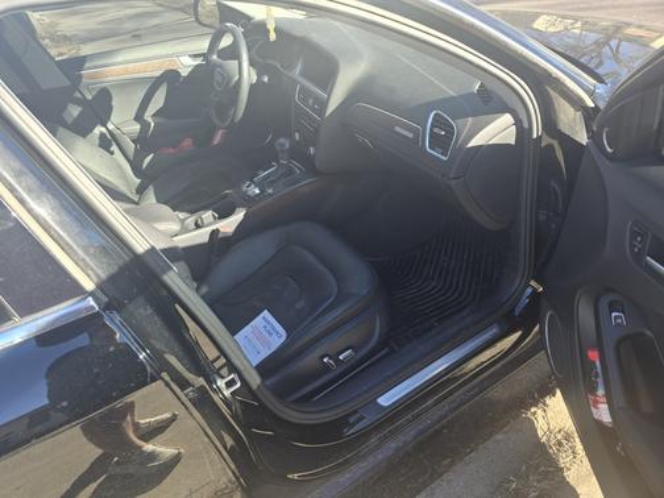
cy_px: 249
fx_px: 441
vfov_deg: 58.9
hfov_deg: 73.9
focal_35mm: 23
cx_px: 332
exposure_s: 1/180
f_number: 1.7
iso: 25
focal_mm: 6.3
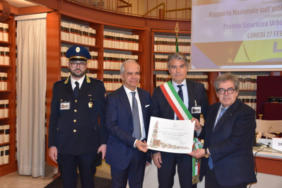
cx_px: 141
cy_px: 94
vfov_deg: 34.2
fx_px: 305
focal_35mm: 39
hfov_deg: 49.6
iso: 1400
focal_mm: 26
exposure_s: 1/60
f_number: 3.8
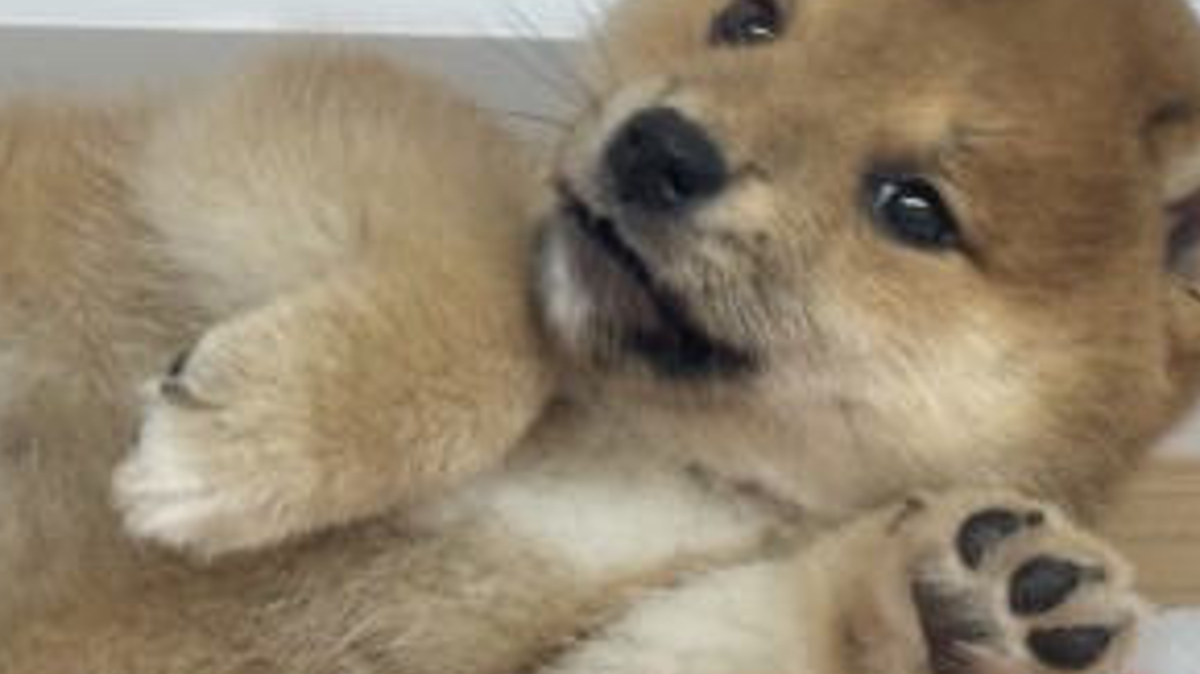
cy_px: 273
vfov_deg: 9.7
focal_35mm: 125
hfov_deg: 17.0
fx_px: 3977
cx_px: 211
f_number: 1.6
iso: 50
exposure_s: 1/100
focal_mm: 5.96
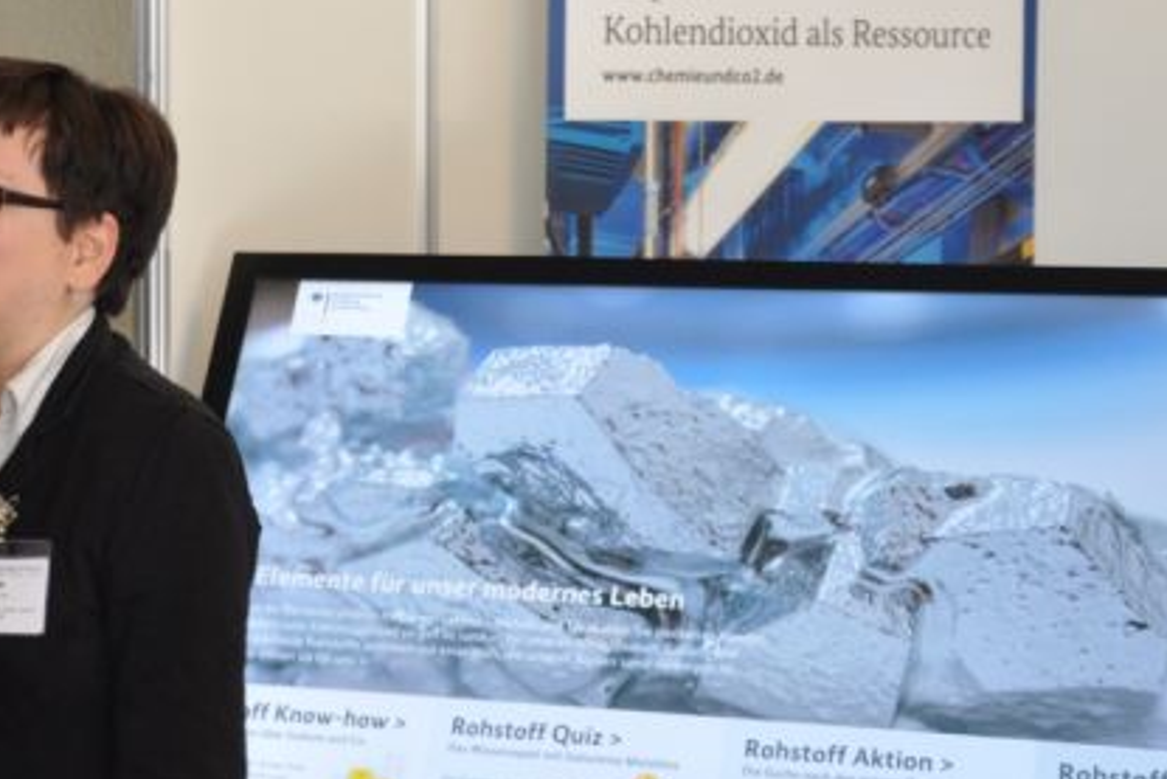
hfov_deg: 25.0
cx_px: 252
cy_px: 319
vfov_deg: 17.1
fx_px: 2594
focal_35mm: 80
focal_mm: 32
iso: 560
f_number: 4.2
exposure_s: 1/60
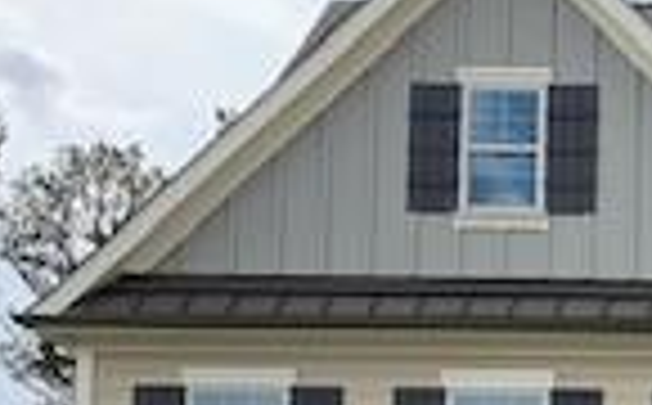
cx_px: 1124
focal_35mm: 122
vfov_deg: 10.0
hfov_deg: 15.1
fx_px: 2164
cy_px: 774
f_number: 1.8
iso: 25
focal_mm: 4.25
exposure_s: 1/1314
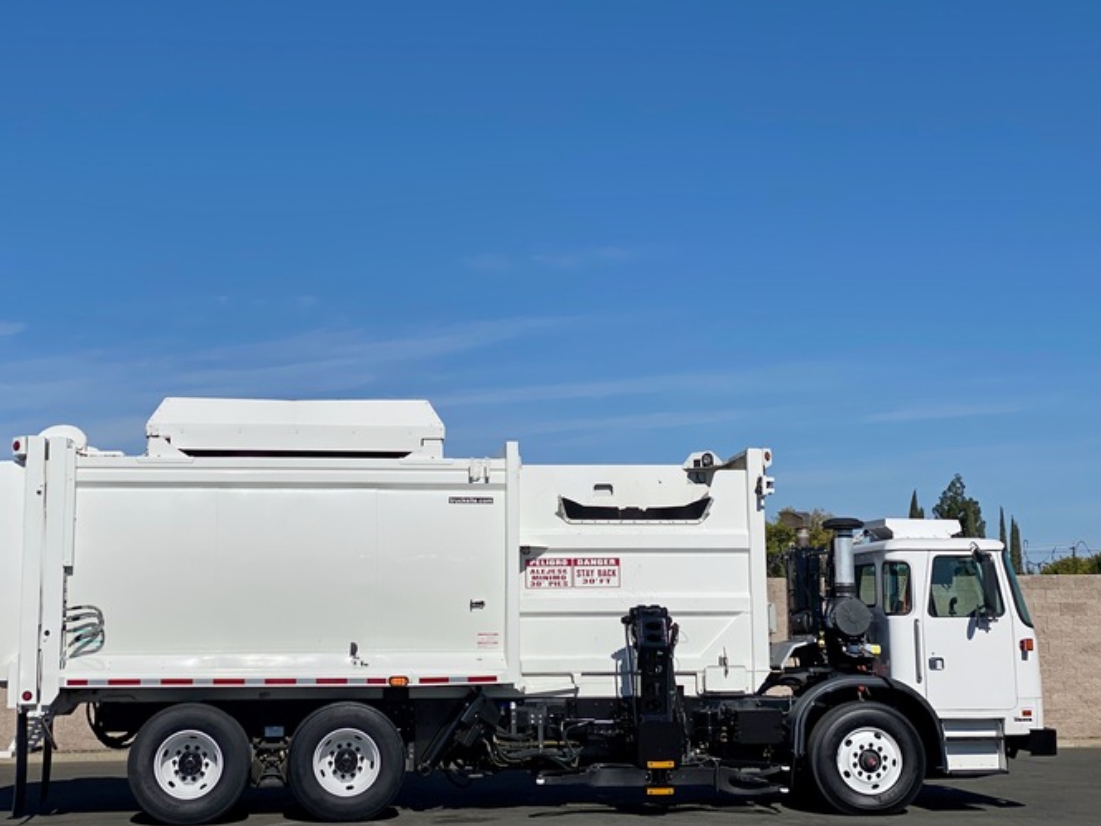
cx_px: 495
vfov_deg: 24.0
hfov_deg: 31.7
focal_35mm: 61
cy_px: 408
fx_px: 1941
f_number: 2
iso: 25
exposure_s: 1/5988
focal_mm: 6
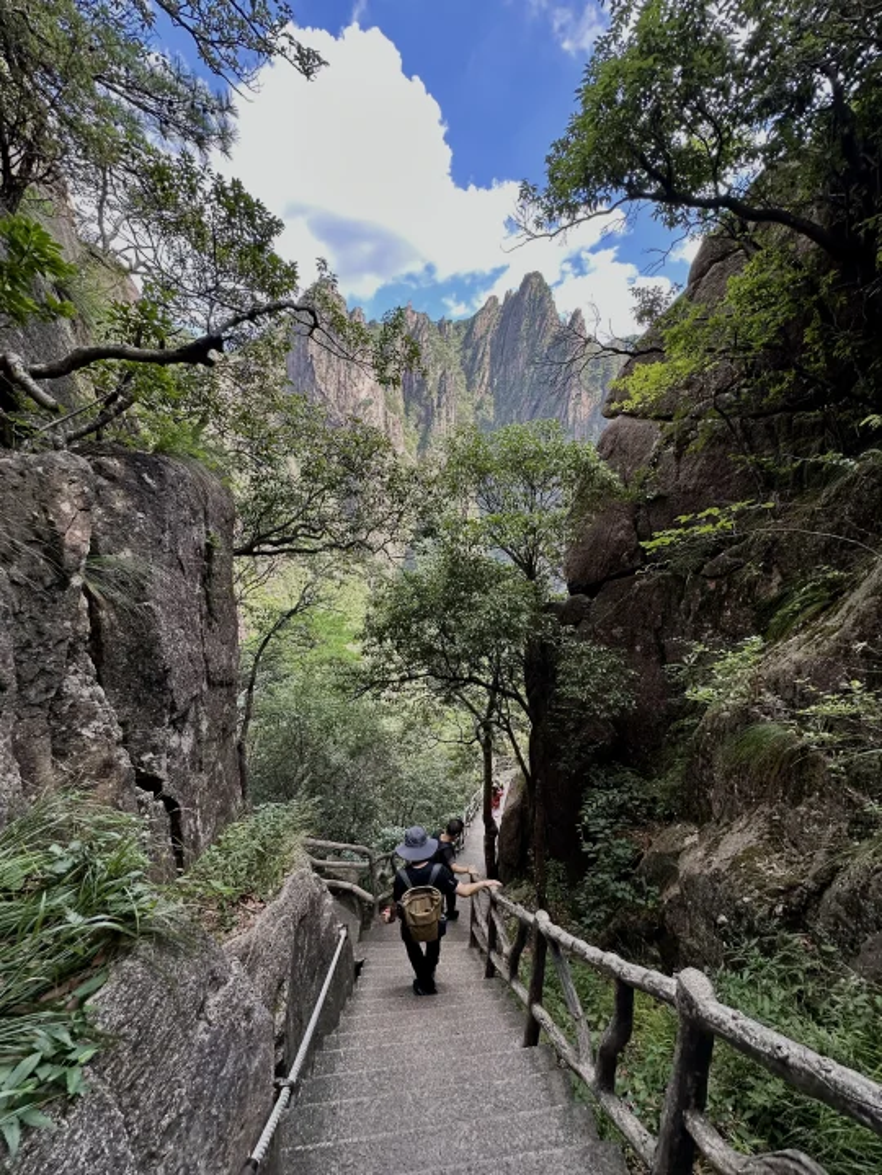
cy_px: 588
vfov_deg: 102.1
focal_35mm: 14
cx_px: 441
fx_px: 476
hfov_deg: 85.7
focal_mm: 2.22
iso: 40
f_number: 2.2
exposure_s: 1/154
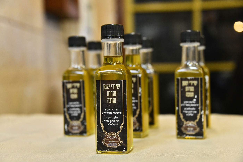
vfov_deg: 20.9
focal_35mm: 65
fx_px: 439
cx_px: 122
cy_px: 81
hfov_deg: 31.0
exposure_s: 1/125
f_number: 5
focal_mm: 65
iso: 1250
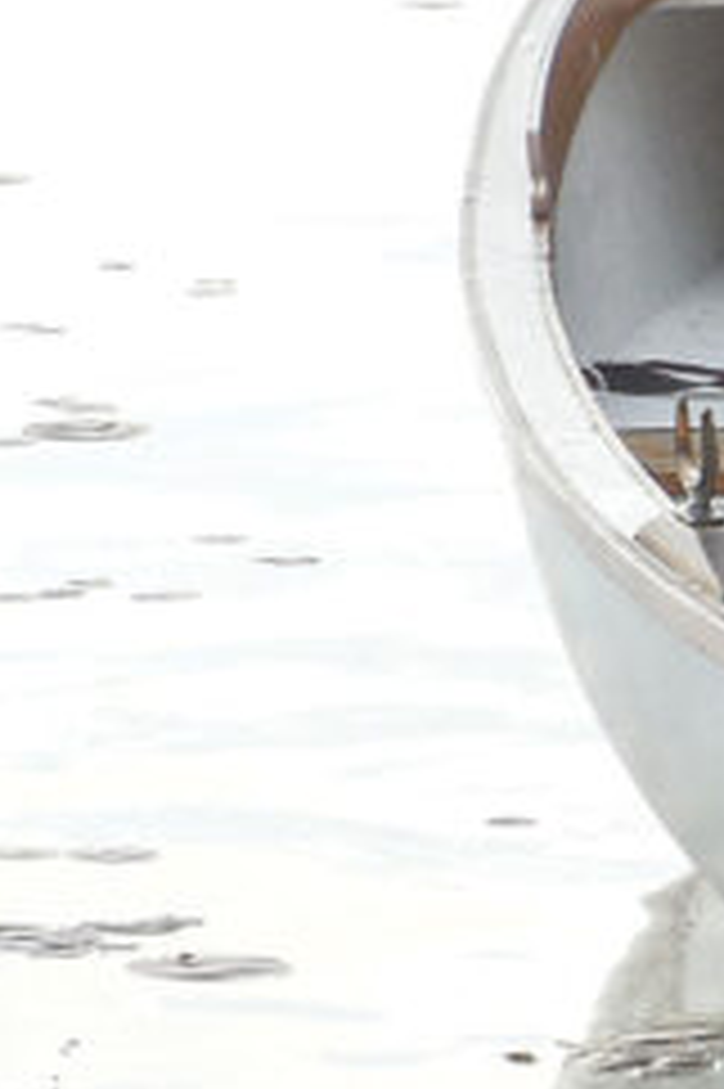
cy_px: 1179
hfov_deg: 1.8
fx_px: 22625
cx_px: 1533
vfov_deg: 2.8
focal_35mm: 749
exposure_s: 1/160
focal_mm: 30.6
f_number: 5
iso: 125
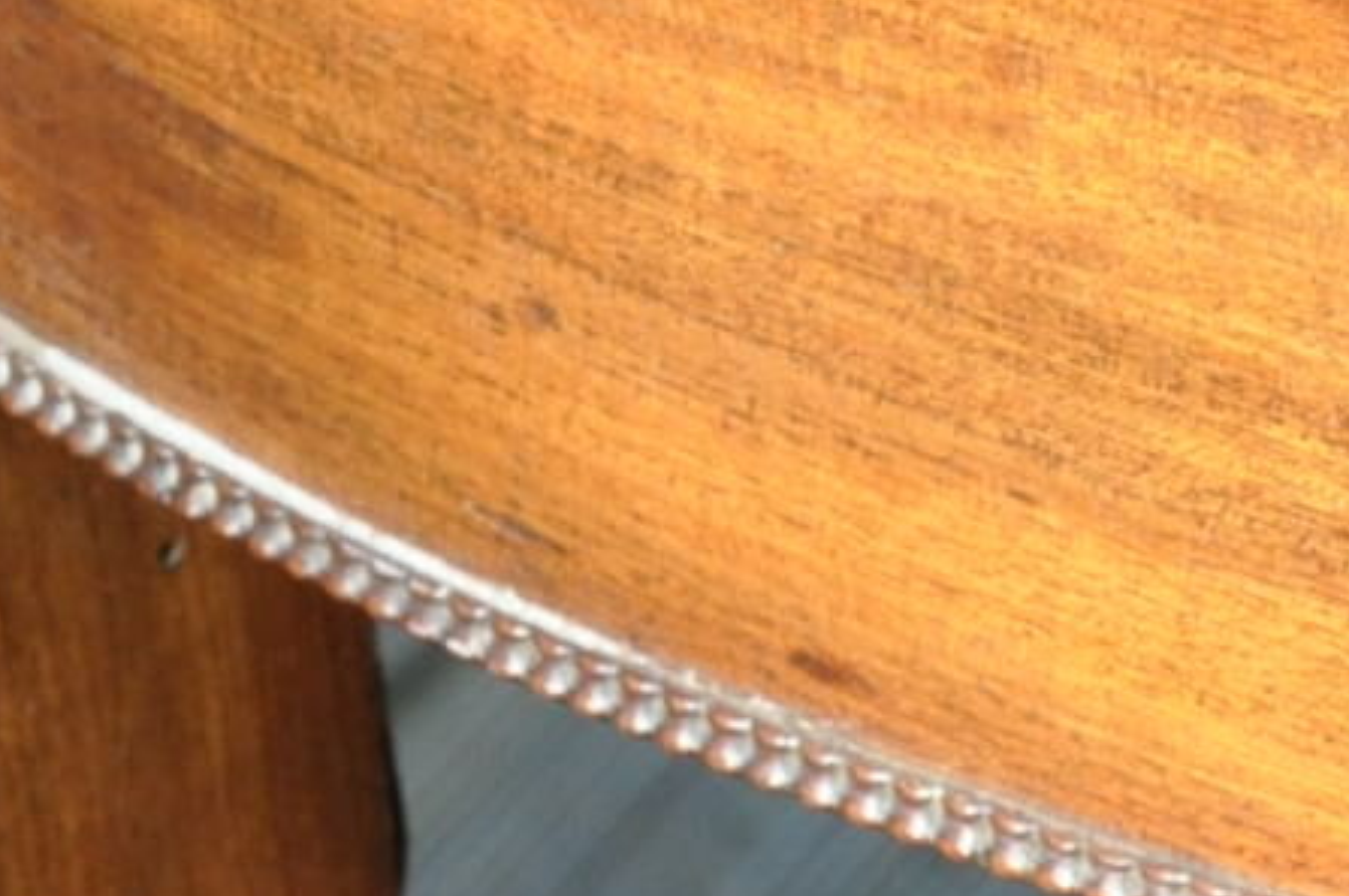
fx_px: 12914
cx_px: 1557
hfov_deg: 6.0
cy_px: 42
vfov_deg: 4.0
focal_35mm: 345
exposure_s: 1/180
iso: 800
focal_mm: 48
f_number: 13
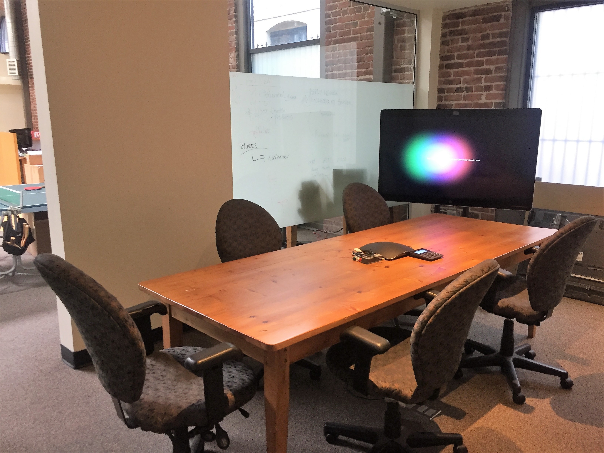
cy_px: 226
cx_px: 302
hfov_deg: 61.7
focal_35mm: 29
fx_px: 506
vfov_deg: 48.2
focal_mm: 4.15
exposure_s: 1/30
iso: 125
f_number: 2.2
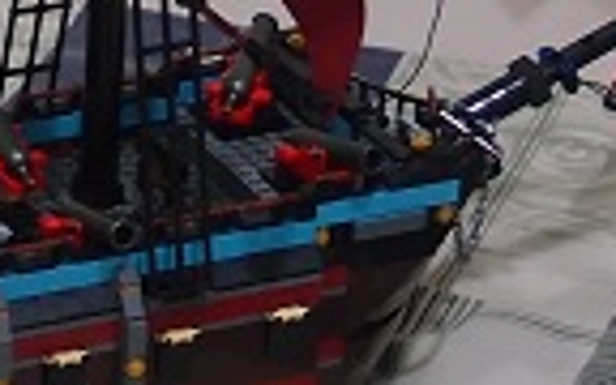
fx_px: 3895
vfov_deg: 5.6
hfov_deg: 8.9
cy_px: -58
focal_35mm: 232
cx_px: -135
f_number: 2
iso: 200
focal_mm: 8.99
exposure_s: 1/15
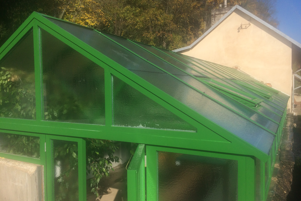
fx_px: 268
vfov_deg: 41.1
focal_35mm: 32
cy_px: 104
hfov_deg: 58.7
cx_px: 154
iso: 40
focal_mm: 4.12
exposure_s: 1/2283
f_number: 2.2
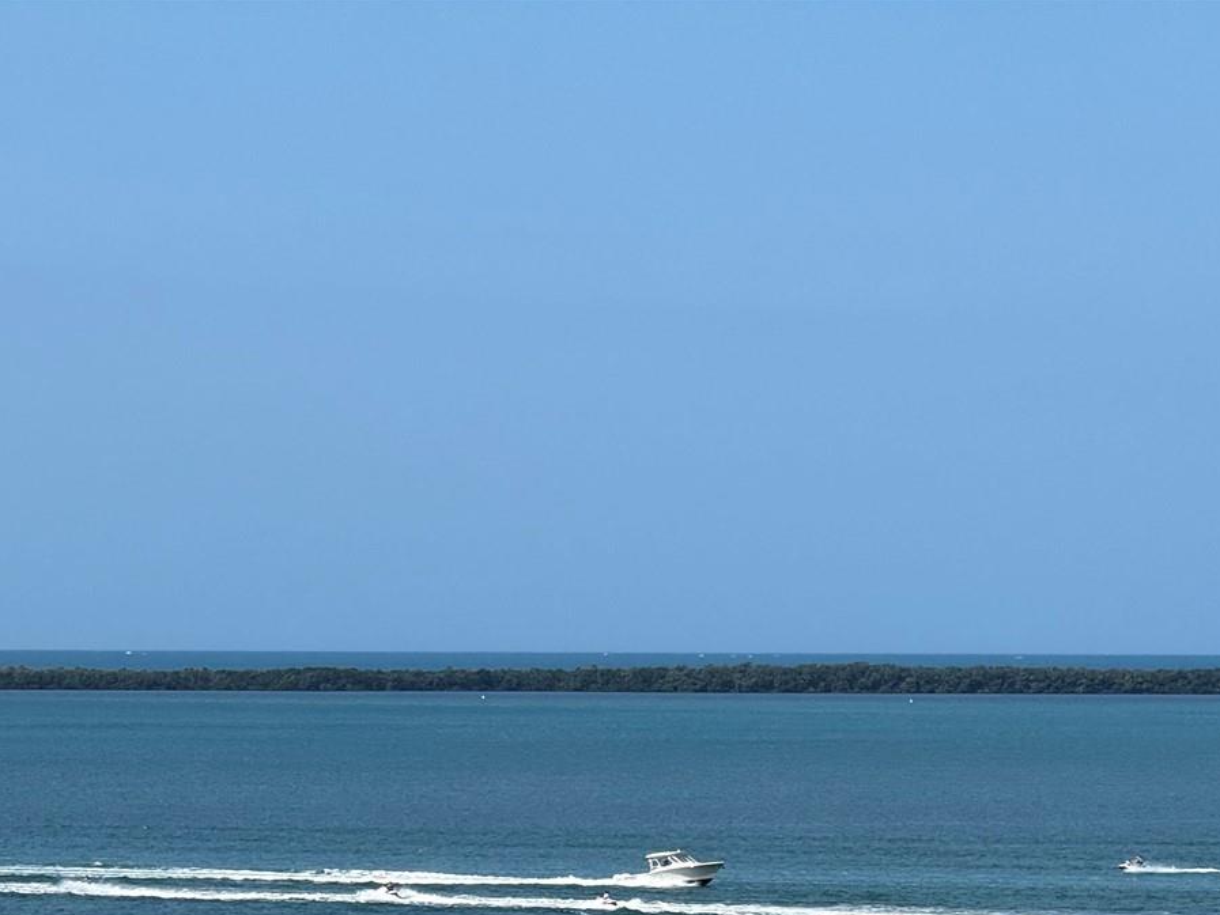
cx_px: 543
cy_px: 814
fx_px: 7543
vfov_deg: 6.9
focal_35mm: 214
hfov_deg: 9.2
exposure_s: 1/2083
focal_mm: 15.66
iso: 50
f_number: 2.8
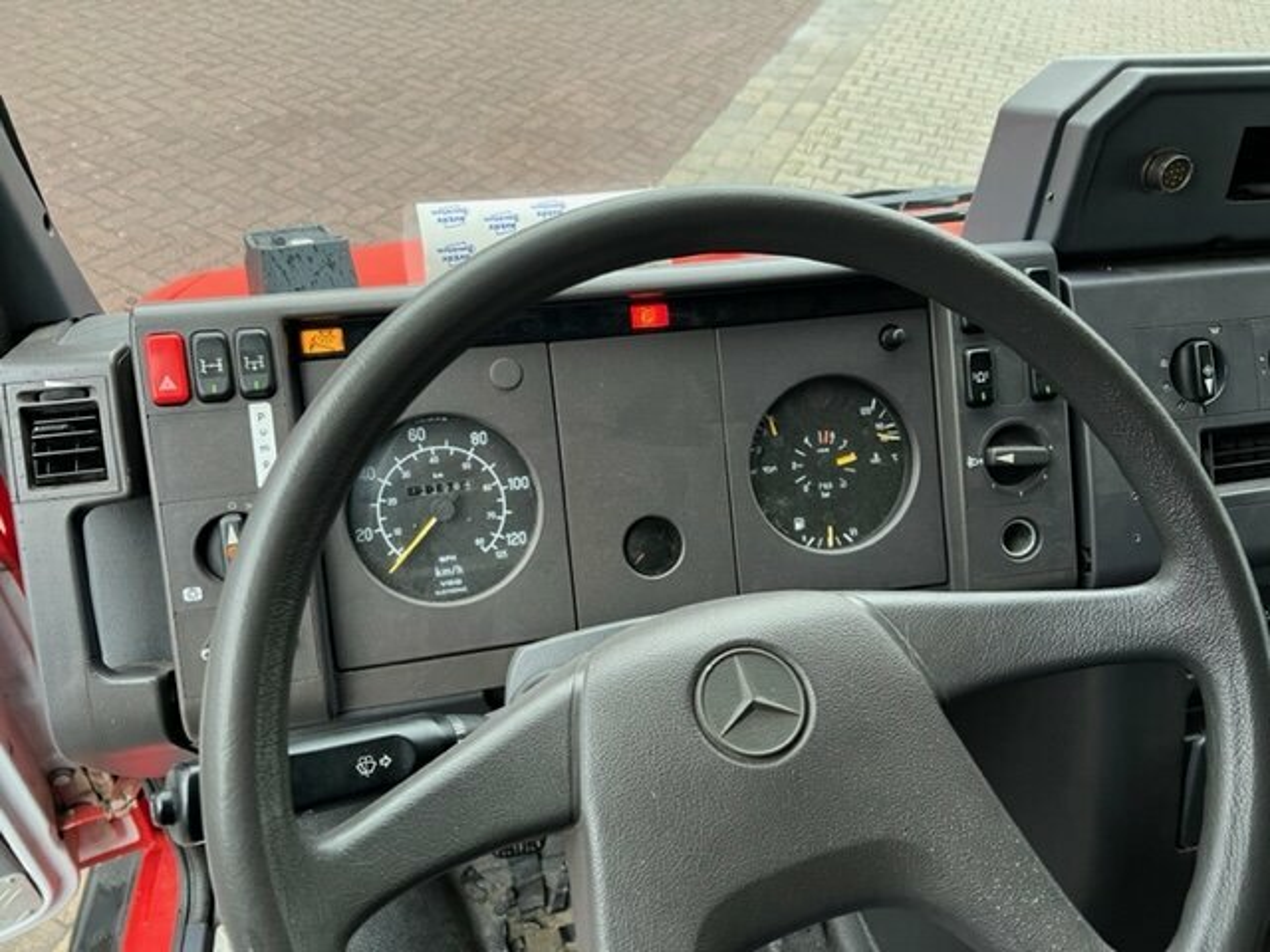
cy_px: 476
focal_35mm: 26
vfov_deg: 53.1
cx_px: 635
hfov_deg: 67.3
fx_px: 954
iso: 160
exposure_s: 1/60
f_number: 1.5
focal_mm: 5.7
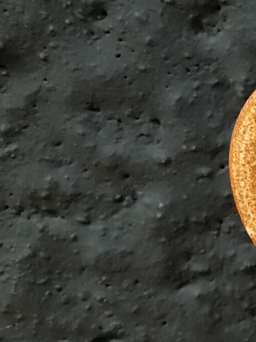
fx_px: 1569
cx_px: 582
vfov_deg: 12.4
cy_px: 224
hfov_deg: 8.6
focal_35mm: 159
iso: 50
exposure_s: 1/394
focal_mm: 3.95
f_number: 2.2
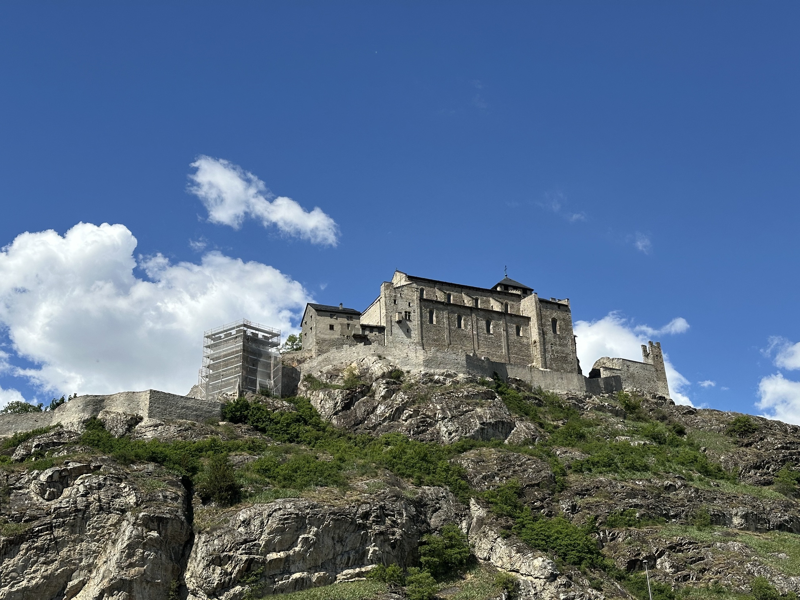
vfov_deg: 30.3
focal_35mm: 48
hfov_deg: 39.7
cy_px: 300
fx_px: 1109
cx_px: 400
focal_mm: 6.86
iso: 64
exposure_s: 1/4785
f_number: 1.78
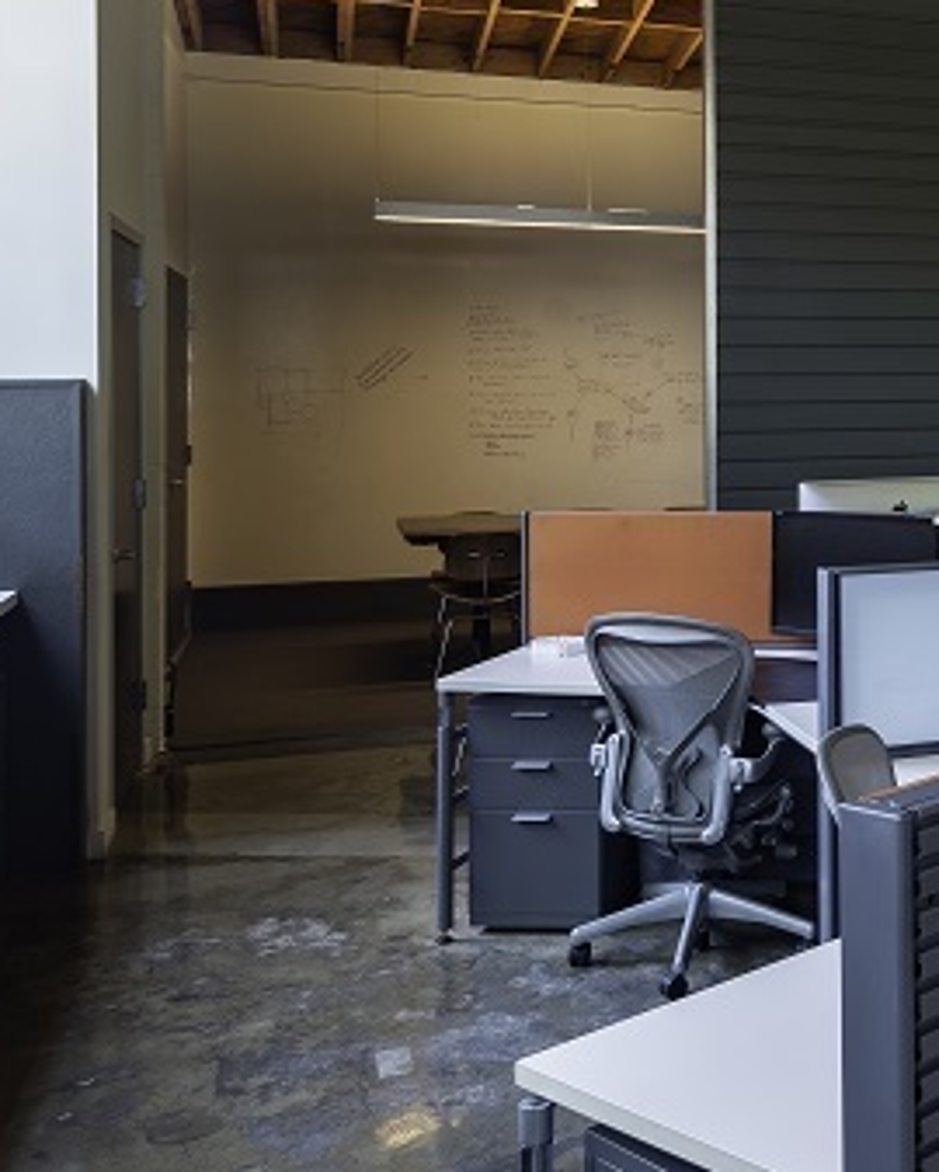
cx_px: 1050
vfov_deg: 39.8
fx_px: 1597
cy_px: 381
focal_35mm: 46
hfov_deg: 29.4
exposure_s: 1/13
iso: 100
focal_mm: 18
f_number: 8
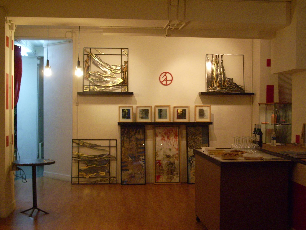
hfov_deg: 38.2
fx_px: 442
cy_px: 115
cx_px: 153
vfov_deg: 29.1
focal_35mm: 50
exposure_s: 1/25
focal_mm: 8.2
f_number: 3.1
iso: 320
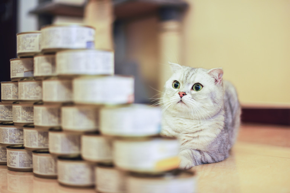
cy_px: 96
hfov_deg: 39.6
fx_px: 403
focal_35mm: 50
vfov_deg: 27.0
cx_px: 145
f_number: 1.6
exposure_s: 1/160
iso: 1000
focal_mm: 50
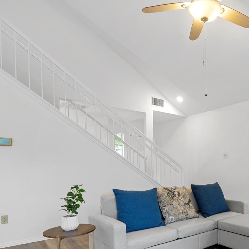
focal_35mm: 28
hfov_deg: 53.4
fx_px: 228
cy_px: 170
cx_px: 200
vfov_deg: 55.8
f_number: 8
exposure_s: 1/2
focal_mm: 14
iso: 100
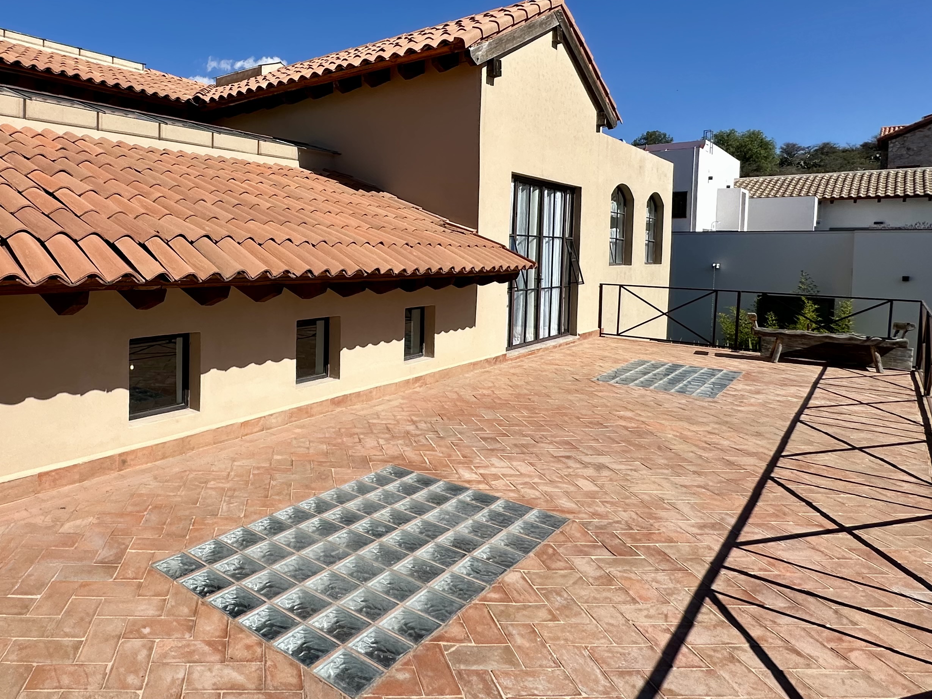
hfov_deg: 70.6
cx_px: 273
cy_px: 277
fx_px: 619
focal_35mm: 23
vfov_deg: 58.4
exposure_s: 1/3401
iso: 50
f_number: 2.2
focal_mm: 2.22
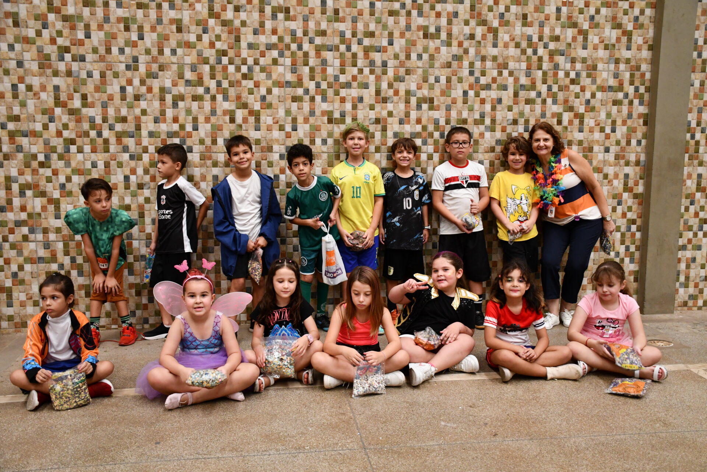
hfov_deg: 55.8
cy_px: 236
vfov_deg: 38.9
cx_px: 354
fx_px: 668
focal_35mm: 34
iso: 1600
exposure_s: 1/125
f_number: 3.8
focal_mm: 23
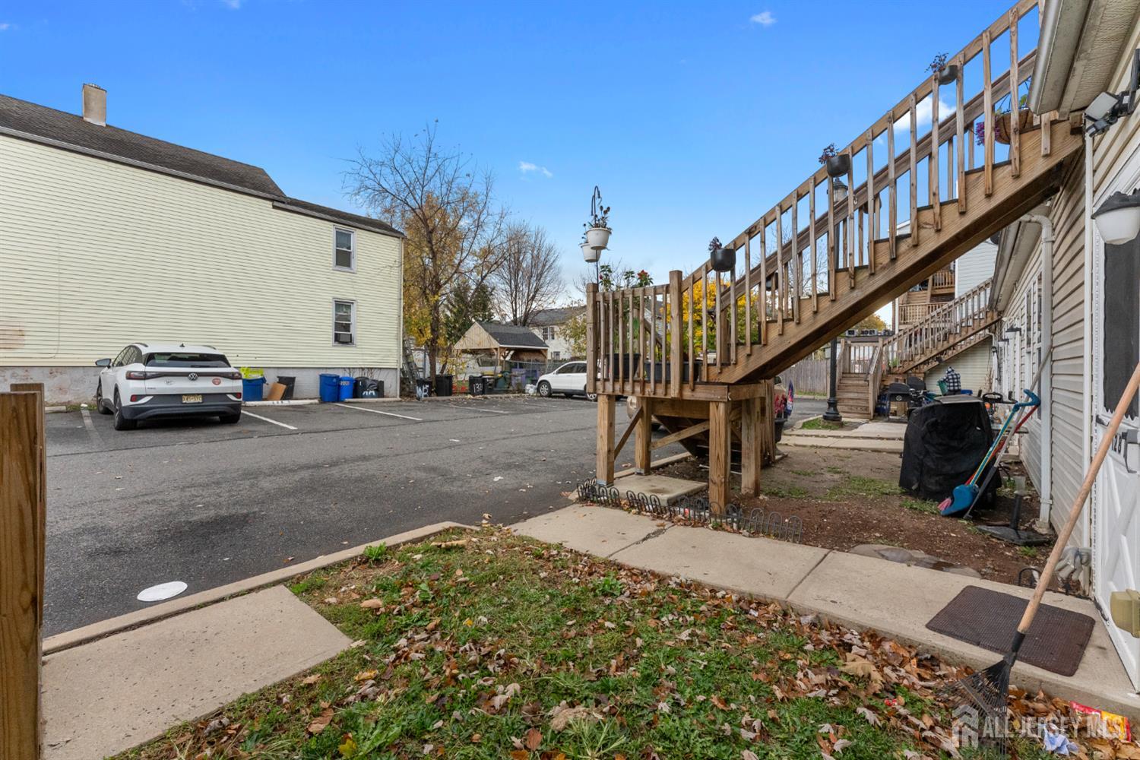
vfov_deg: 81.2
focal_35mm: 14
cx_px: 570
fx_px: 443
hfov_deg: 104.3
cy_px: 380
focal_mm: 14
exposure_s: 1/350
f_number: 8
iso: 2500
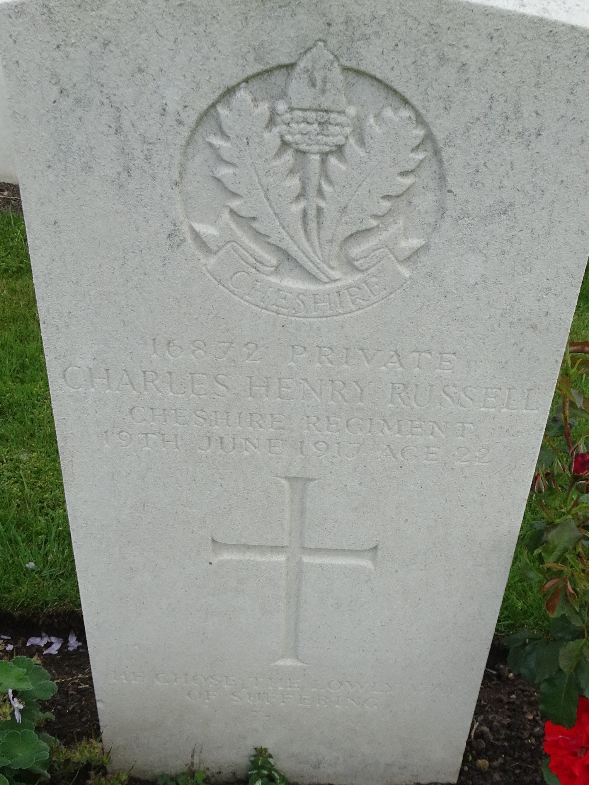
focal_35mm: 30
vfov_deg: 59.9
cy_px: 409
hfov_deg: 46.8
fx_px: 681
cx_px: 292
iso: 80
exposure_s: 1/320
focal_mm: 4.1
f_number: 3.5
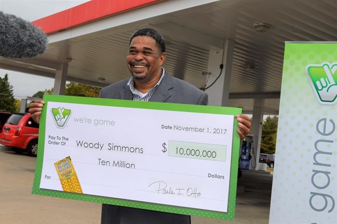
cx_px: 168
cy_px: 112
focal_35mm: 48
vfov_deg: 28.0
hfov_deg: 41.2
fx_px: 449
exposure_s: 1/200
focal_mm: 32
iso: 100
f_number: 10
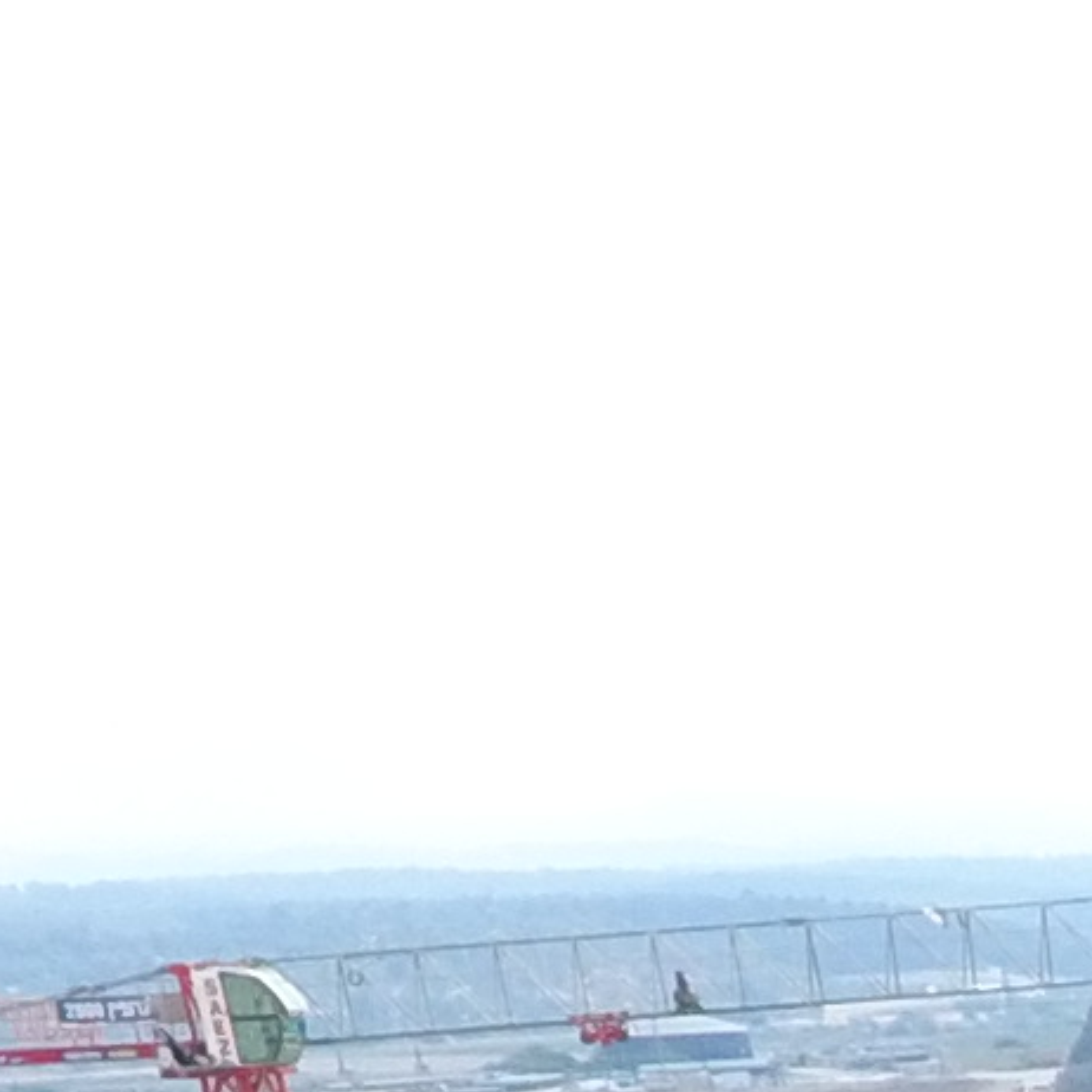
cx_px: 3314
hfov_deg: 9.1
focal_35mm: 153
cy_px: 3340
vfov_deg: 9.1
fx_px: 5461
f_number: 2.8
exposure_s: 1/378
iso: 100
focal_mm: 3.61
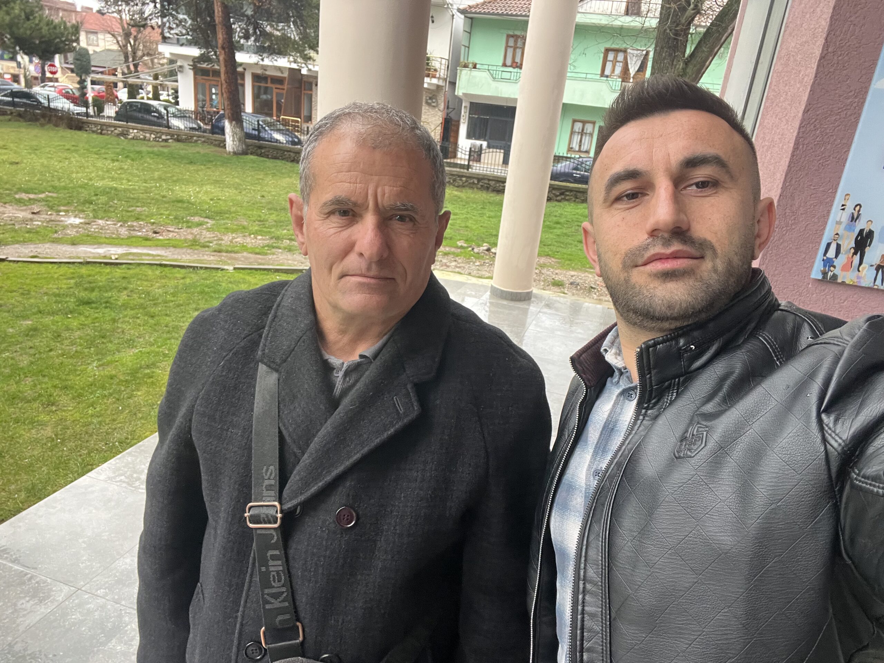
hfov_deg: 73.9
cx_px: 442
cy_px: 332
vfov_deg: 58.9
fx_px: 587
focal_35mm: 23
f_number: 2.2
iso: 160
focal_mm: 2.71
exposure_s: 1/60
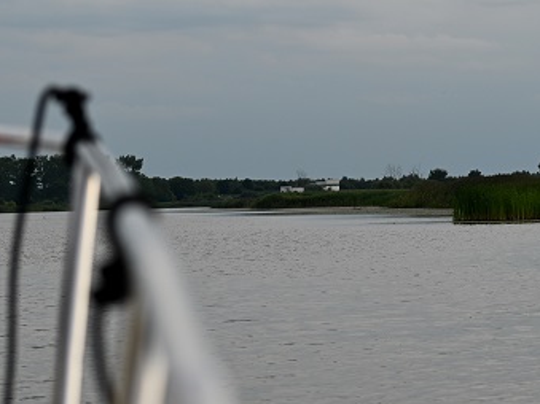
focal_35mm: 202
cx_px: 475
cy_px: 223
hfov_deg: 9.8
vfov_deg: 7.3
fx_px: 3150
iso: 100
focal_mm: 75
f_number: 5.6
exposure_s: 1/500
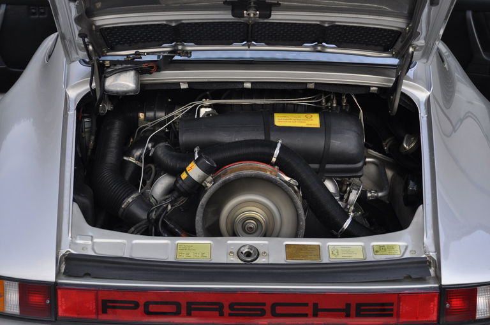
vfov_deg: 20.6
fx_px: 897
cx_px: 245
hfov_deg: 30.5
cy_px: 162
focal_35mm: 66
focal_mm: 44
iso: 500
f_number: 4.5
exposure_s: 1/40
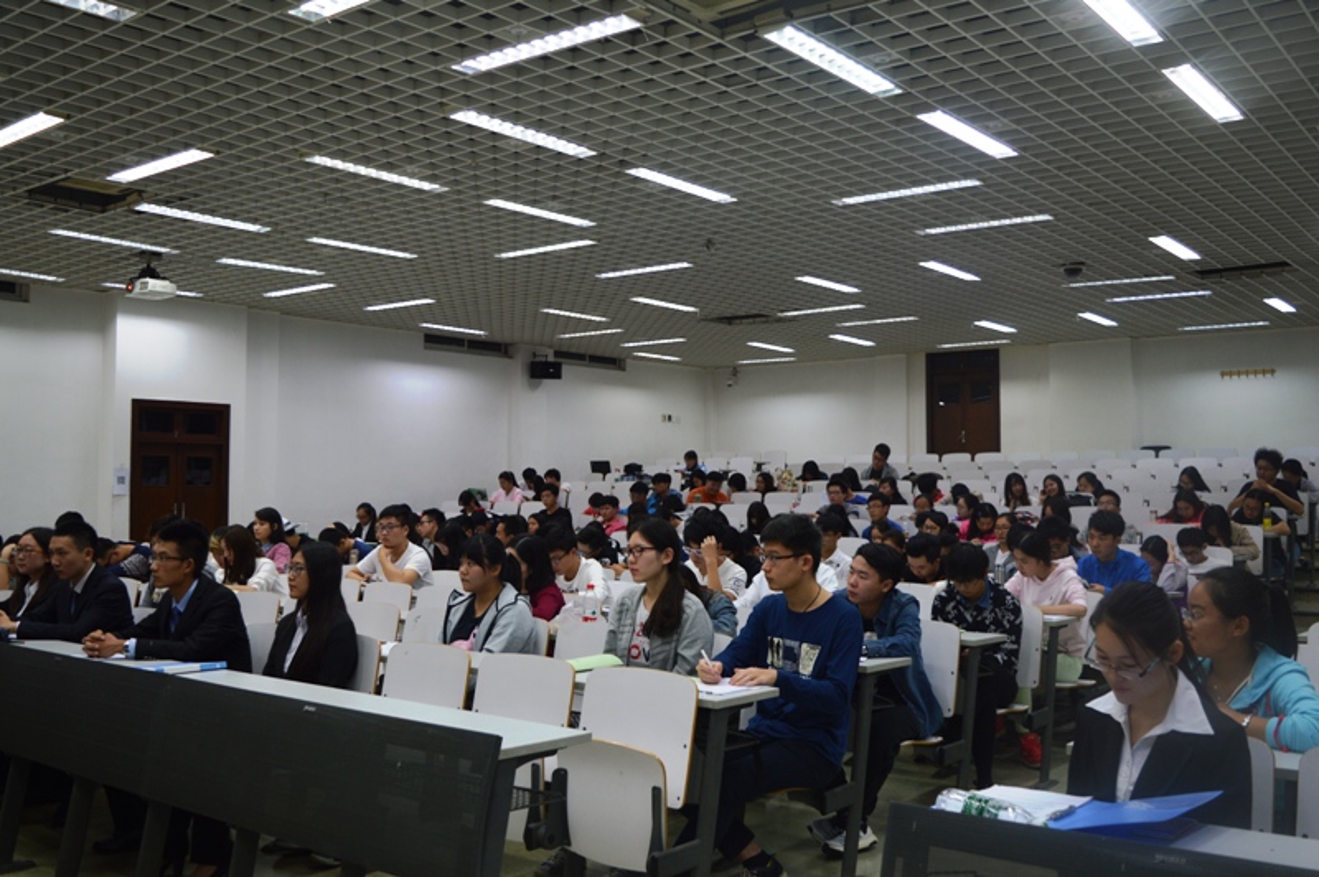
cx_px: 660
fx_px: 1208
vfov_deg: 39.9
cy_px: 438
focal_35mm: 33
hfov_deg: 57.3
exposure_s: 1/30
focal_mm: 22
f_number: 3.8
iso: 200
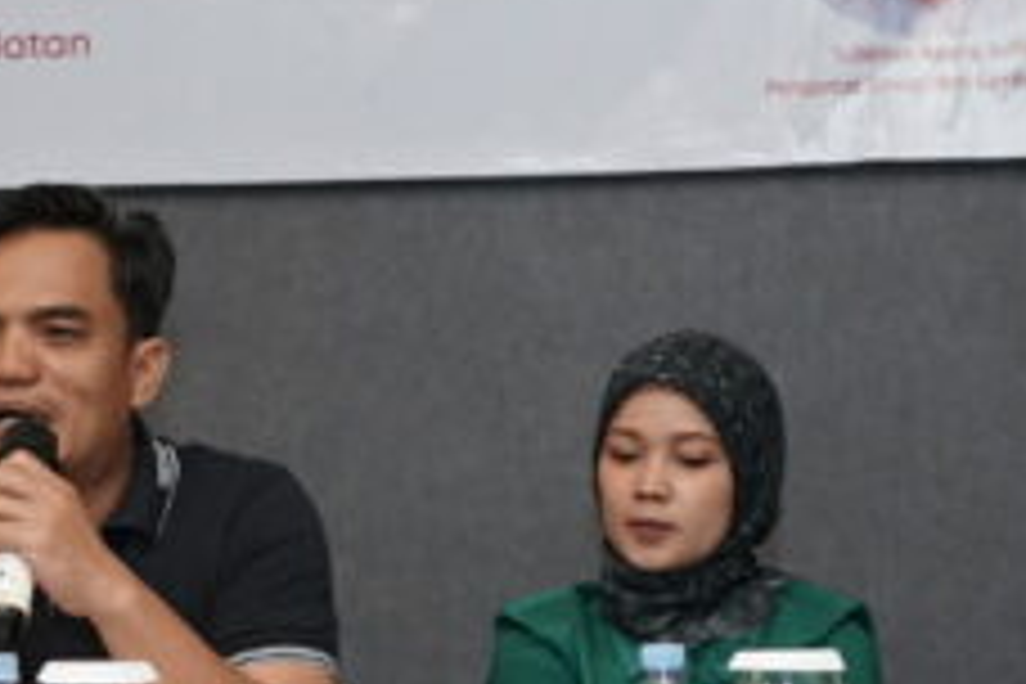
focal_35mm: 107
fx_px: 3049
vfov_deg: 12.8
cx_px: 630
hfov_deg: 19.1
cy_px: 400
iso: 3200
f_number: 5
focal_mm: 35
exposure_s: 1/160
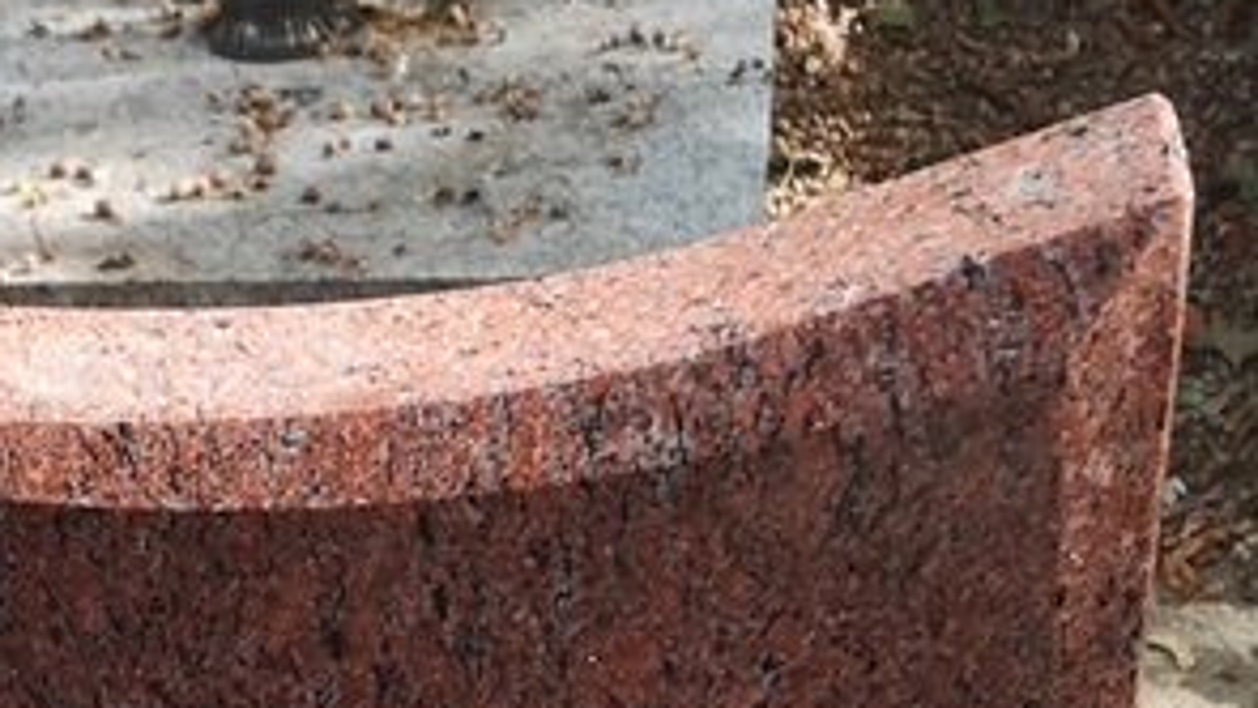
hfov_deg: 21.9
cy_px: 1898
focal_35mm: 91
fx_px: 3036
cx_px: -183
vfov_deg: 10.6
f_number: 1.8
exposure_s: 1/243
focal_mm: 5.58
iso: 50
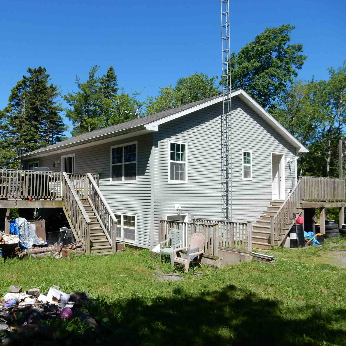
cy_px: 171
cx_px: 118
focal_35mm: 30
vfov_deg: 54.0
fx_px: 339
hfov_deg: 53.1
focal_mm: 4.5
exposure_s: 1/1250
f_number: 3.7
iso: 125
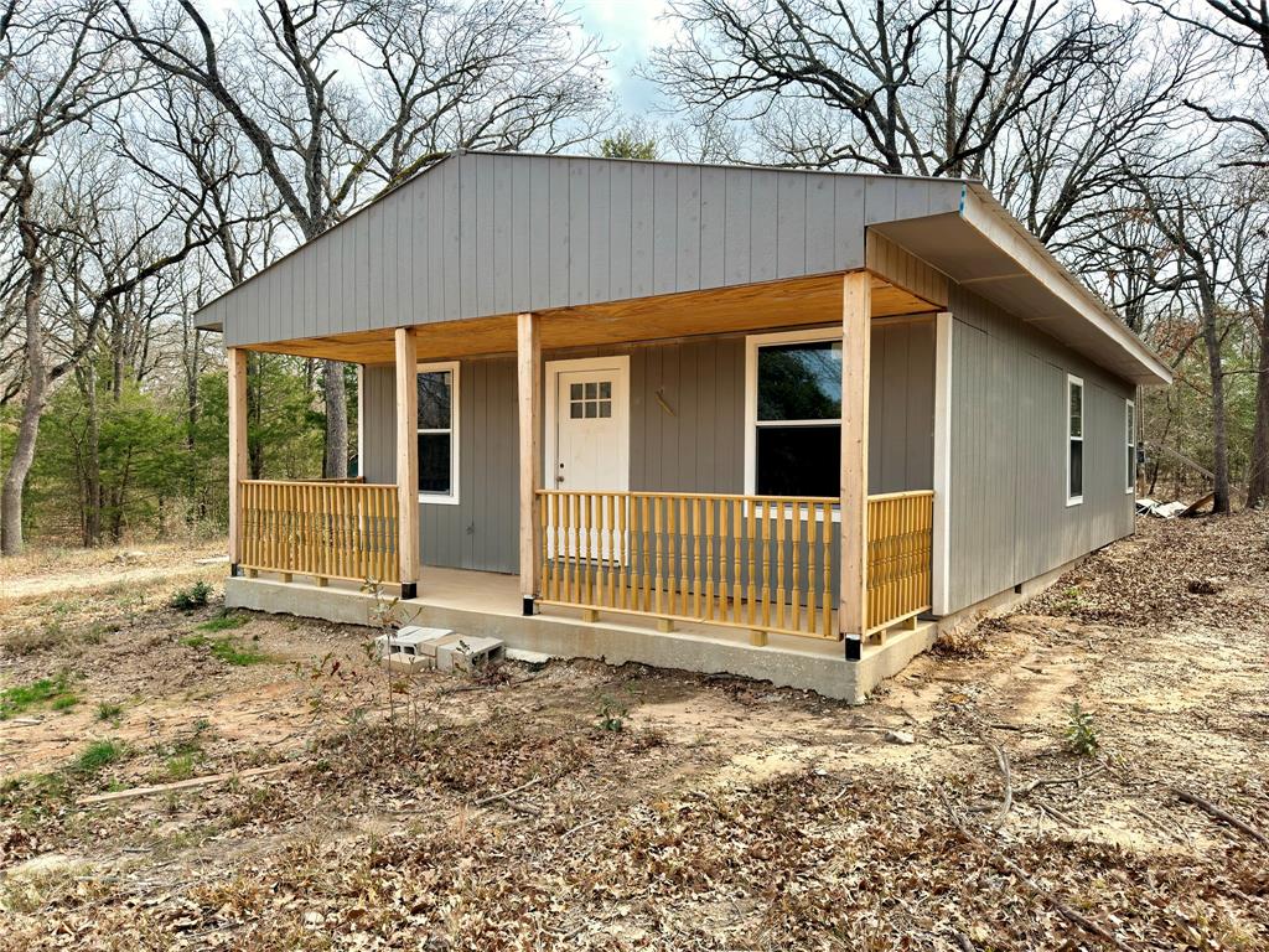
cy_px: 476
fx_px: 880
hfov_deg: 71.6
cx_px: 634
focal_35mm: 24
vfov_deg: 56.8
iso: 80
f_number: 1.78
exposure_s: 1/2141
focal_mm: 6.76
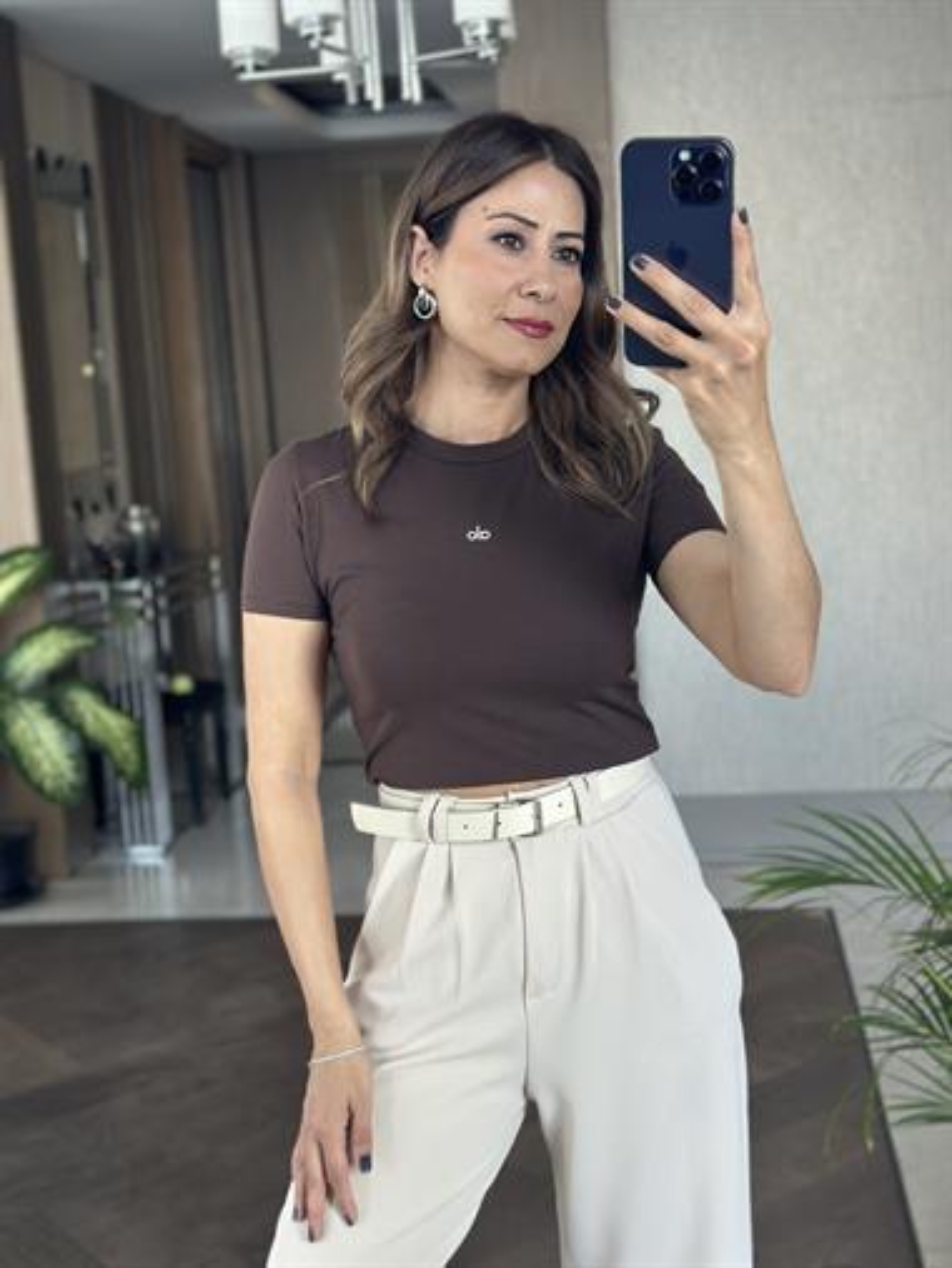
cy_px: 634
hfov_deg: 30.3
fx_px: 1759
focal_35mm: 48
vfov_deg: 39.6
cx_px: 476
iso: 125
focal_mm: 6.86
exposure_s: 1/72
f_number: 1.78
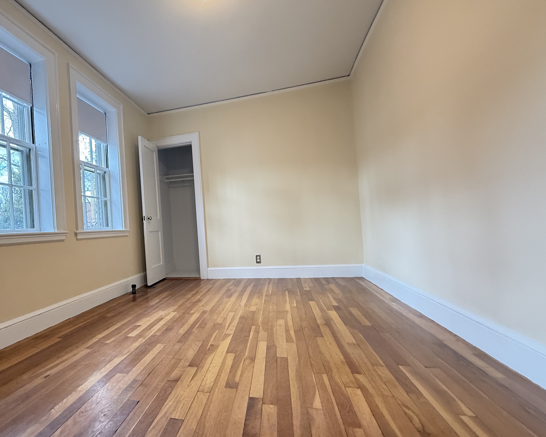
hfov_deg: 84.1
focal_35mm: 18
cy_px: 227
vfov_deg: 73.8
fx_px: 291
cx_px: 194
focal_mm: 2.22
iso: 500
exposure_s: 1/120
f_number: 2.2
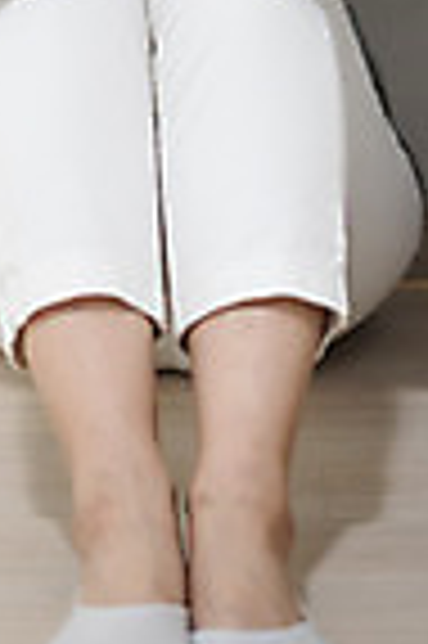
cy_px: -135
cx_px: 169
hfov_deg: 9.8
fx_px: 2503
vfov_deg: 14.2
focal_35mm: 140
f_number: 1.8
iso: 1000
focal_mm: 50
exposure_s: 1/250
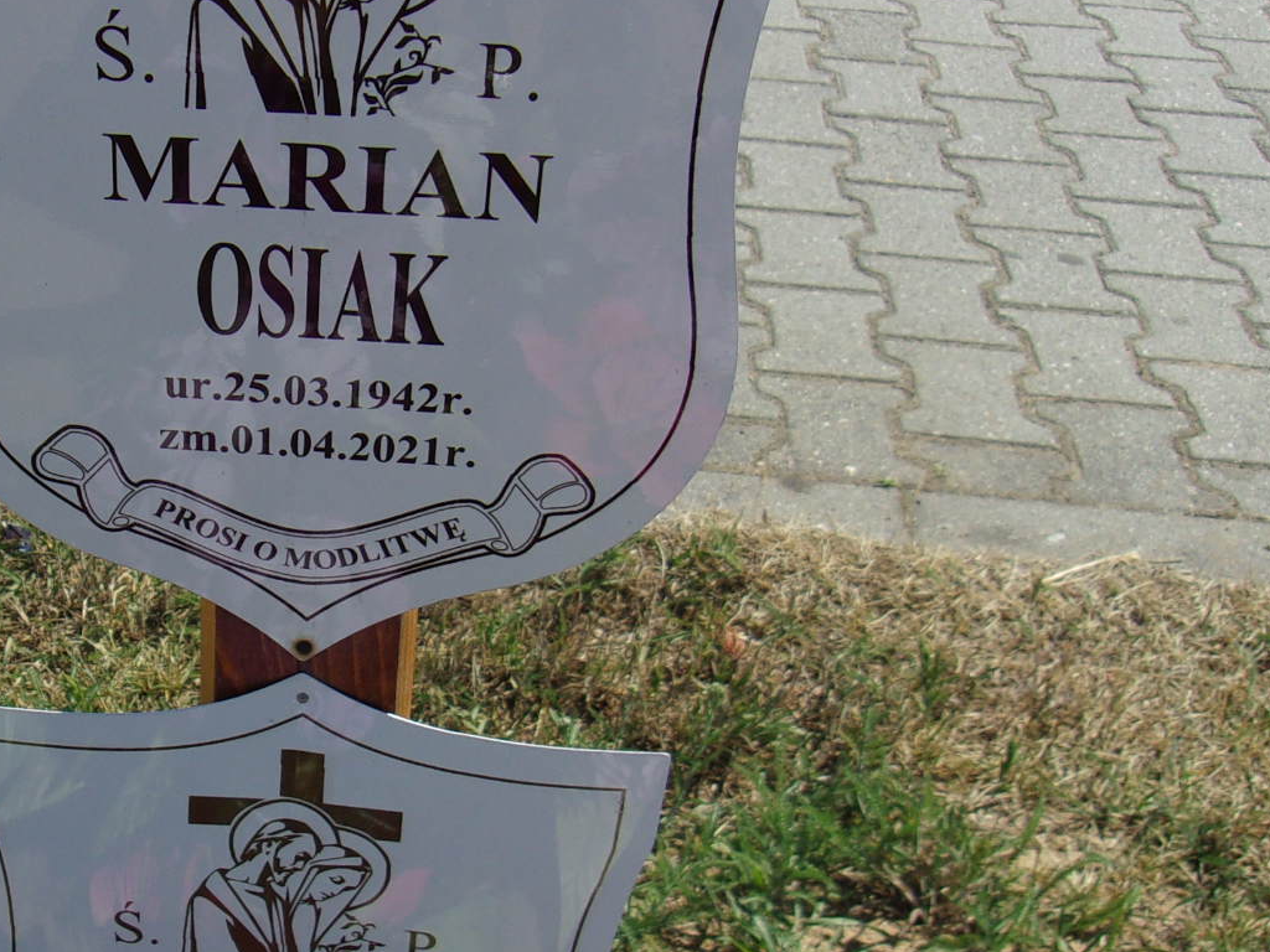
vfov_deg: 27.0
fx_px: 1981
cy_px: 490
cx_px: 246
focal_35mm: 54
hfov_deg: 34.4
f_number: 10.4
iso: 80
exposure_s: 1/110
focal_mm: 4.9
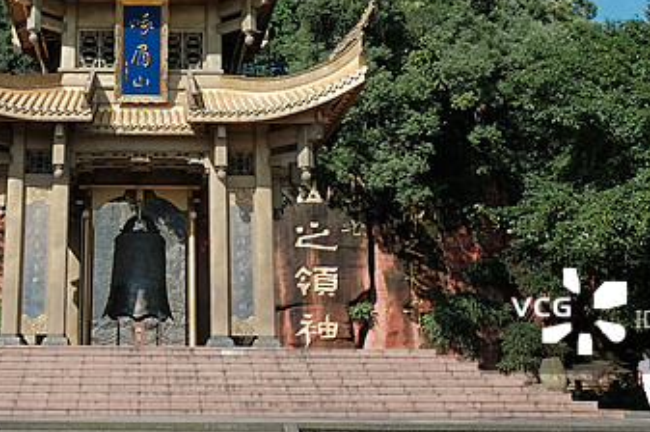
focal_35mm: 57
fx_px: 1028
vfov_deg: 23.3
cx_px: 141
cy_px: 72
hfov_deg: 34.1
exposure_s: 1/1000
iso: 200
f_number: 4
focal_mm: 16
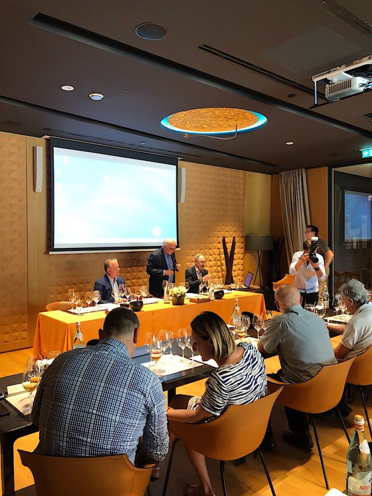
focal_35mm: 28
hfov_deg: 49.7
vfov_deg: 63.4
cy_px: 248
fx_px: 401
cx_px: 186
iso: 64
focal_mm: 3.99
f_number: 1.8
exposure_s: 1/17
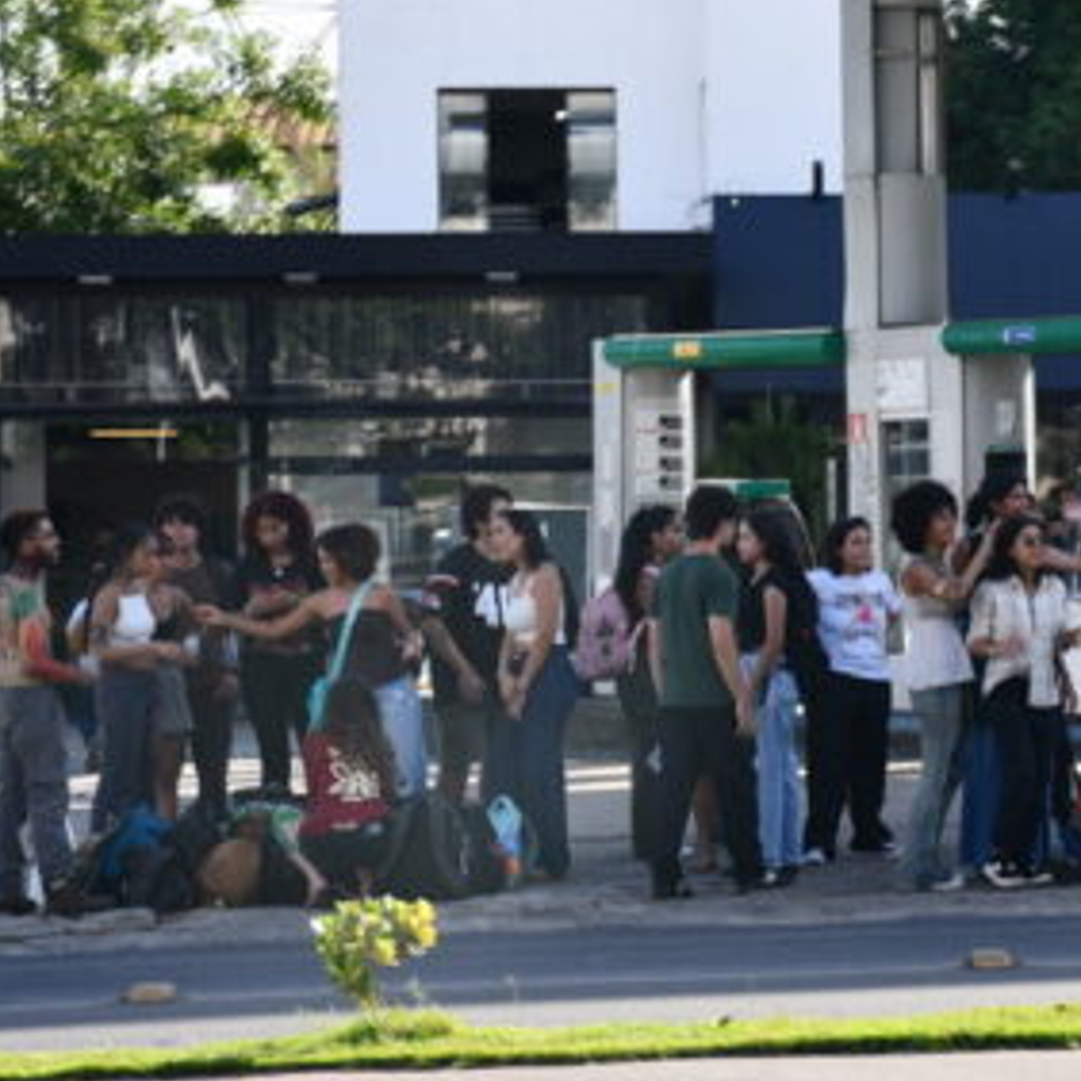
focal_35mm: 141
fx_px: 4982
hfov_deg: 12.3
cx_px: 958
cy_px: 477
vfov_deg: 12.4
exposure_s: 1/250
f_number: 8
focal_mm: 52
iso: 200
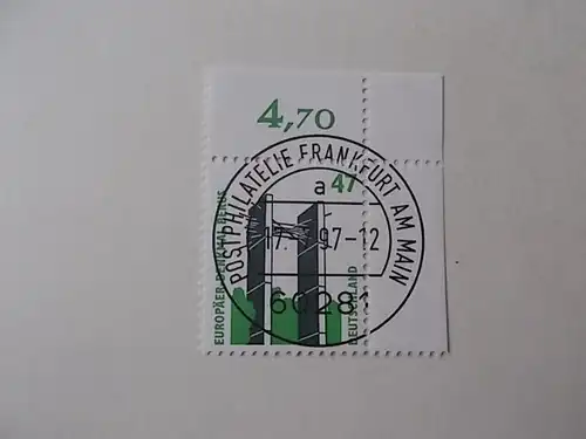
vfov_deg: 53.1
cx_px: 293
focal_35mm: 26
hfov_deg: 67.3
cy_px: 220
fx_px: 440
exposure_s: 1/60
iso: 80
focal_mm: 4.6
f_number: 3.2
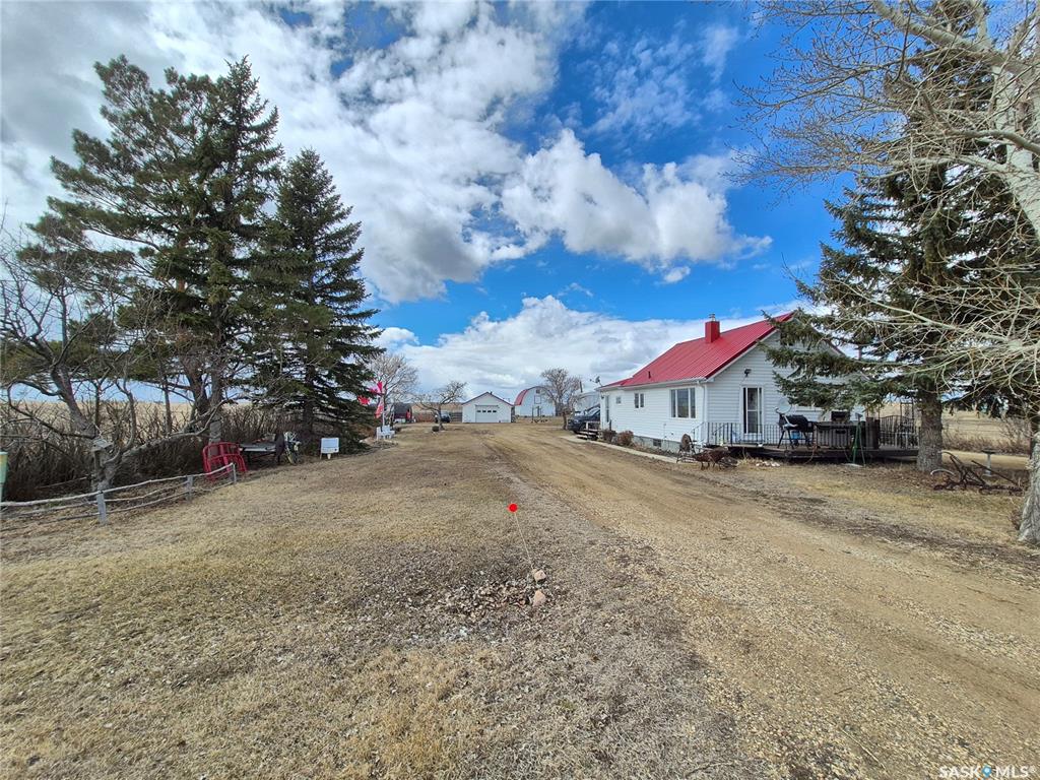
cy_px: 390
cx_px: 520
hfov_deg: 106.2
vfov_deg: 89.9
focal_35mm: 13
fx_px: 391
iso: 50
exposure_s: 1/1116
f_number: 2.2
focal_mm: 1.74
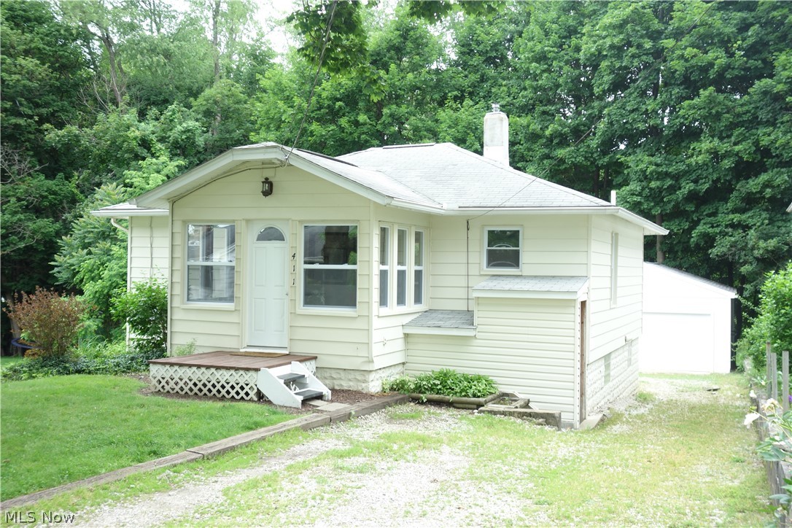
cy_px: 264
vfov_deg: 33.4
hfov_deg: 48.5
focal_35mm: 40
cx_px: 396
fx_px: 880
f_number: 2.8
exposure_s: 1/100
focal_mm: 14.75
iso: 125
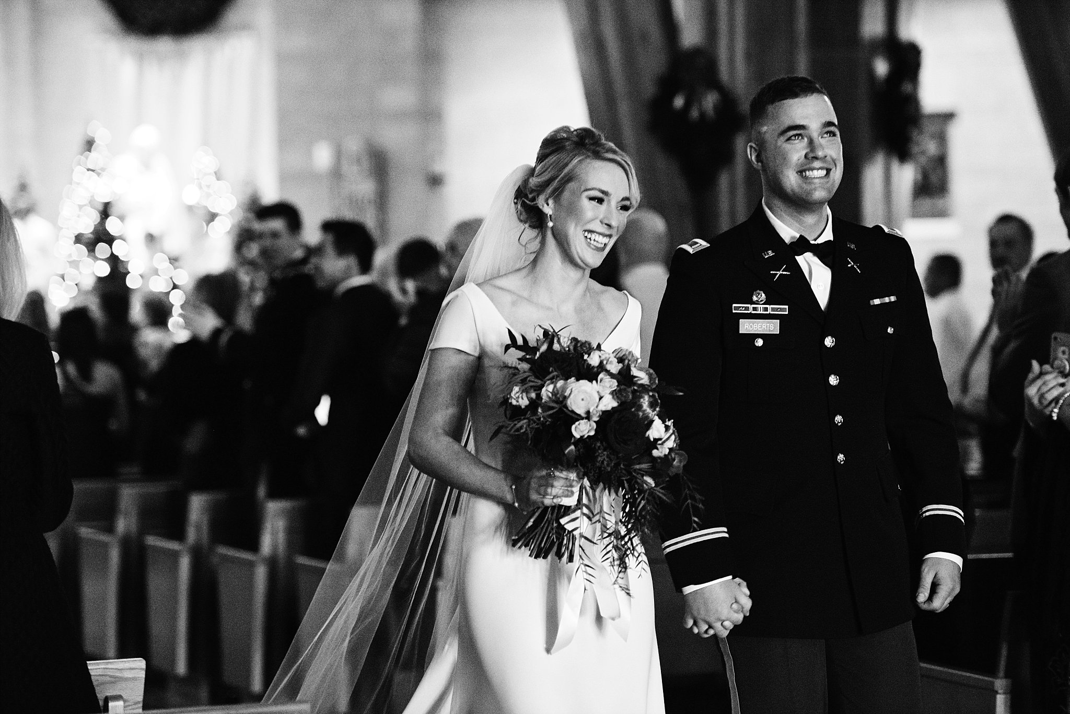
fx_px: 3716
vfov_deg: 11.0
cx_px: 535
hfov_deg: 16.4
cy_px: 357
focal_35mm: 125
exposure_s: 1/200
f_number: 2.8
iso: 1600
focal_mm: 125
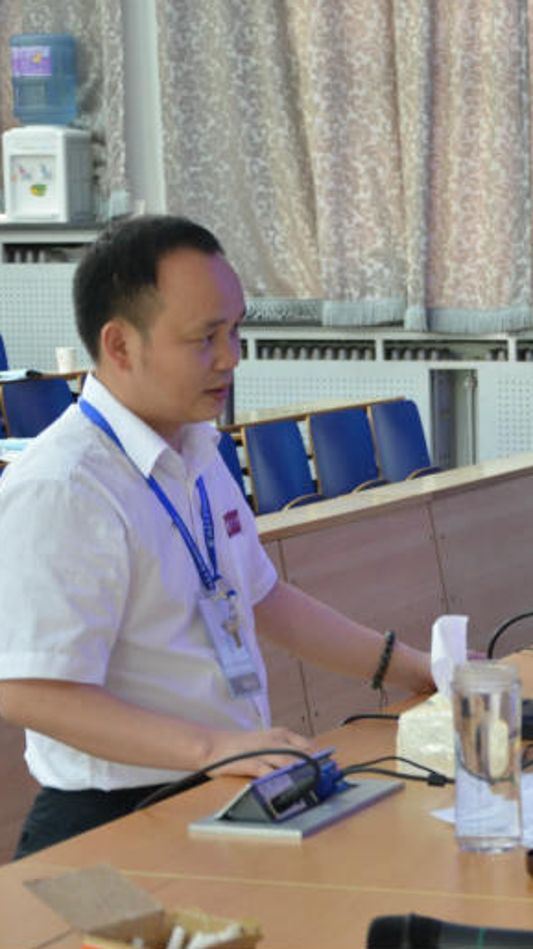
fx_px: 2513
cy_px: 472
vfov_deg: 21.4
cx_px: 667
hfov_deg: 11.8
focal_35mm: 100
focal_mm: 42
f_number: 4.8
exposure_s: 1/30
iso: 800
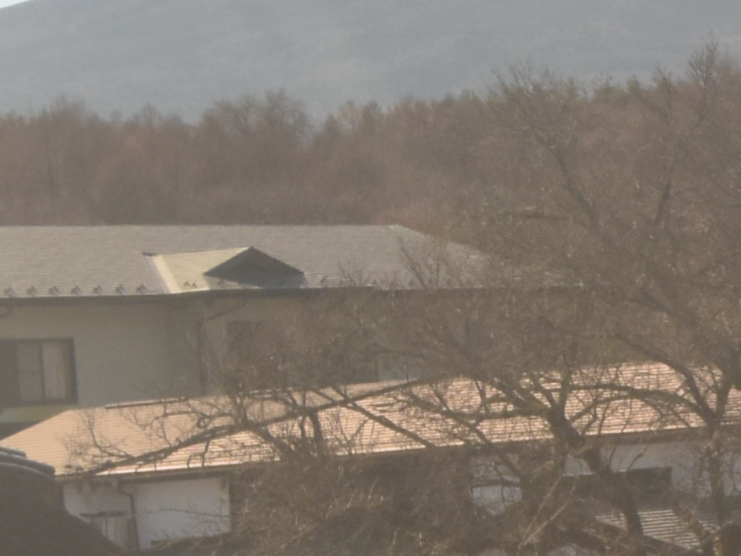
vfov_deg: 5.4
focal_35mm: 276
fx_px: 5907
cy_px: 249
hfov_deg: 6.5
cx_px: 2230
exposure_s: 1/200
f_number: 7.1
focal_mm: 31
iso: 200
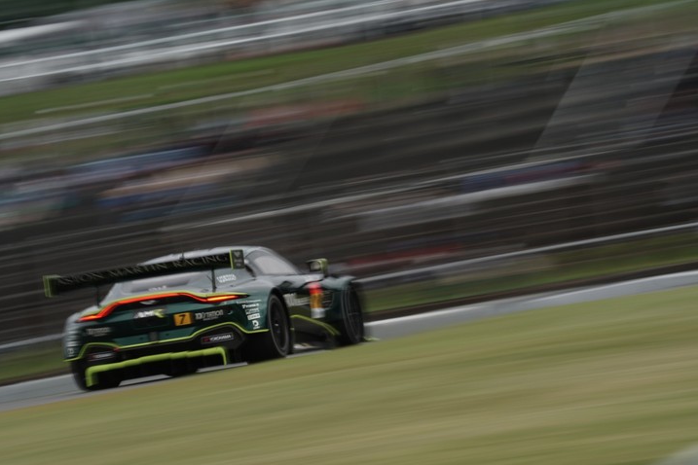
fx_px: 8647
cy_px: 232
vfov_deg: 3.1
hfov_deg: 4.6
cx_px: 349
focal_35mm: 446
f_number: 29
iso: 50
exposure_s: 1/10
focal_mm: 444
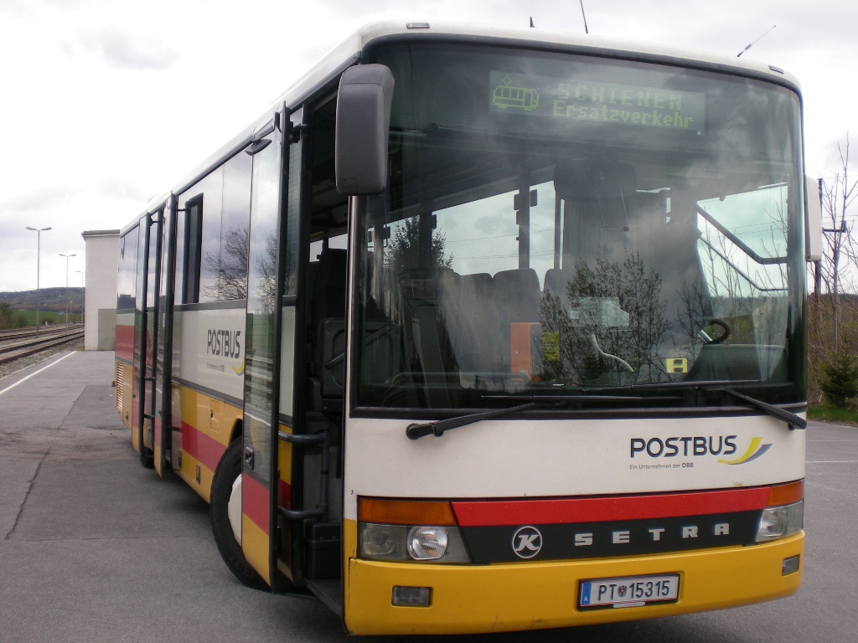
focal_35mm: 44
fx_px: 1091
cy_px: 322
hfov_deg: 42.9
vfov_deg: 32.9
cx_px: 429
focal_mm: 7.4
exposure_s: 1/230
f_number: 3.5
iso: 50
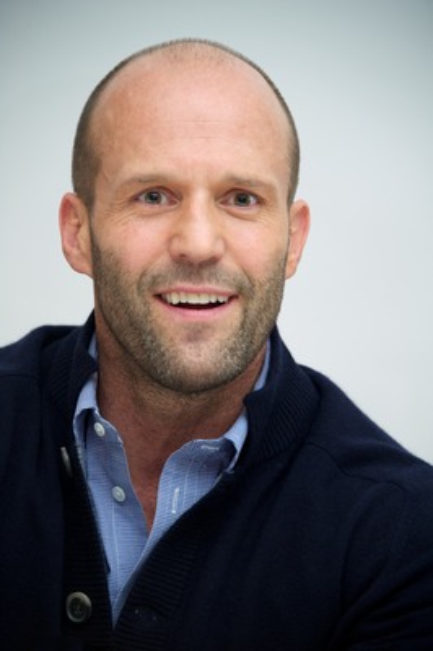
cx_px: 216
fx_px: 4156
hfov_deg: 6.0
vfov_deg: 9.0
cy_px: 326
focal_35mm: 230
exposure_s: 1/60
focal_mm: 230
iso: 500
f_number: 5.6
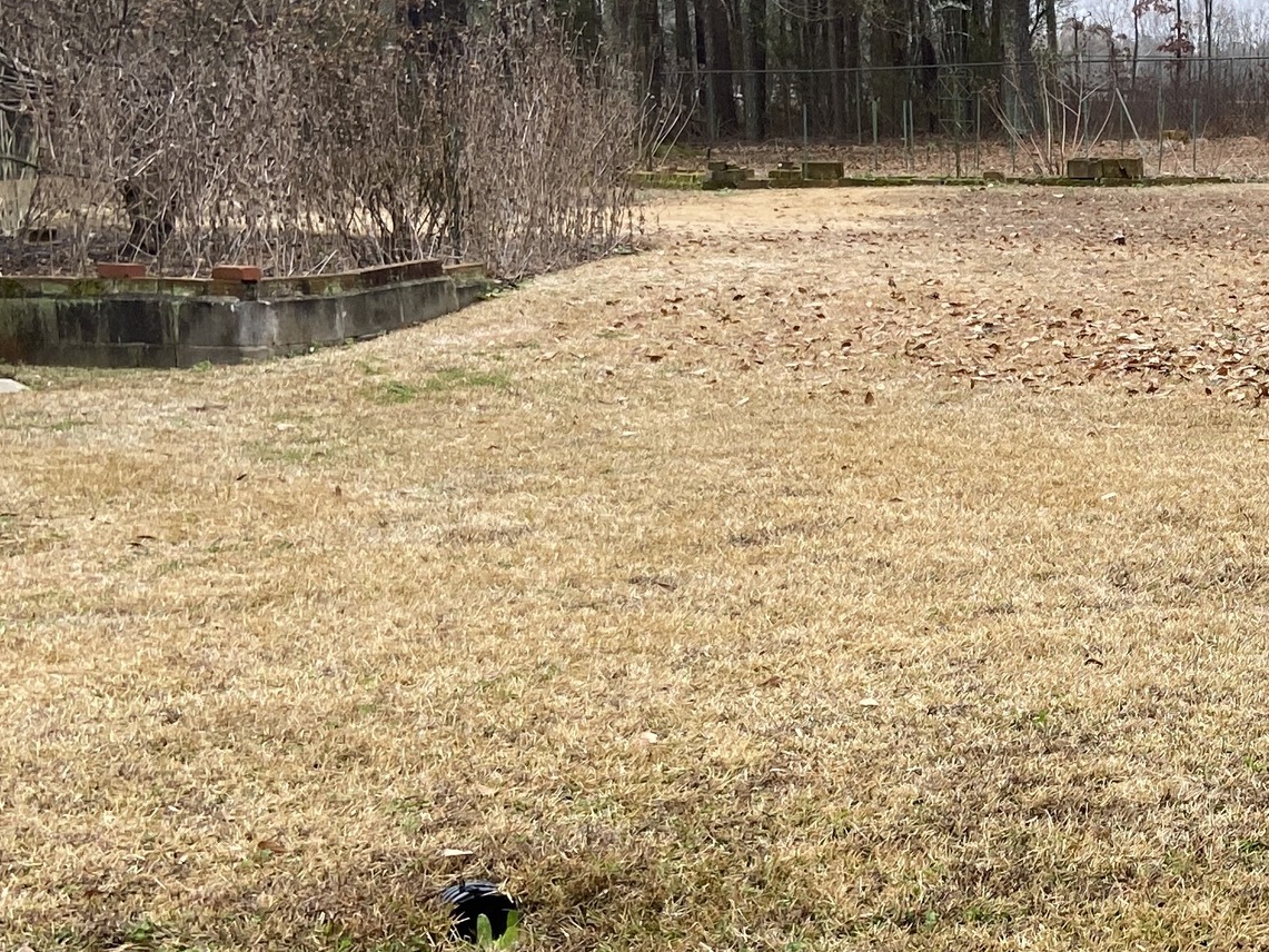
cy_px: 579
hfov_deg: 25.9
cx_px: 1356
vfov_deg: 21.0
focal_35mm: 70
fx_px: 2566
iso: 40
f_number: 1.8
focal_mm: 4.25
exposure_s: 1/121
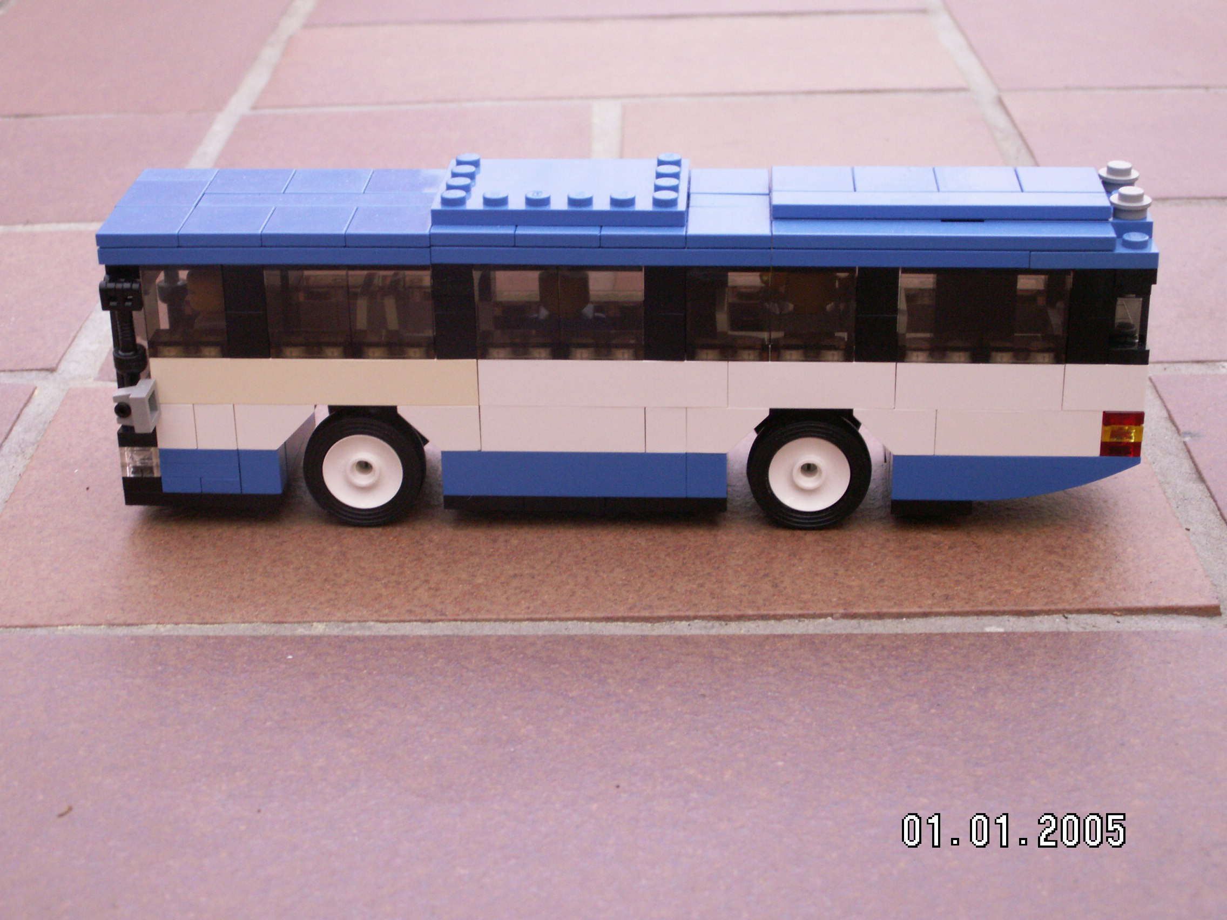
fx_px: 2198
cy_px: 460
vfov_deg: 23.7
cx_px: 614
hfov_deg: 31.2
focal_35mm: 62
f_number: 3.2
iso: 125
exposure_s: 1/60
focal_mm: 10.28
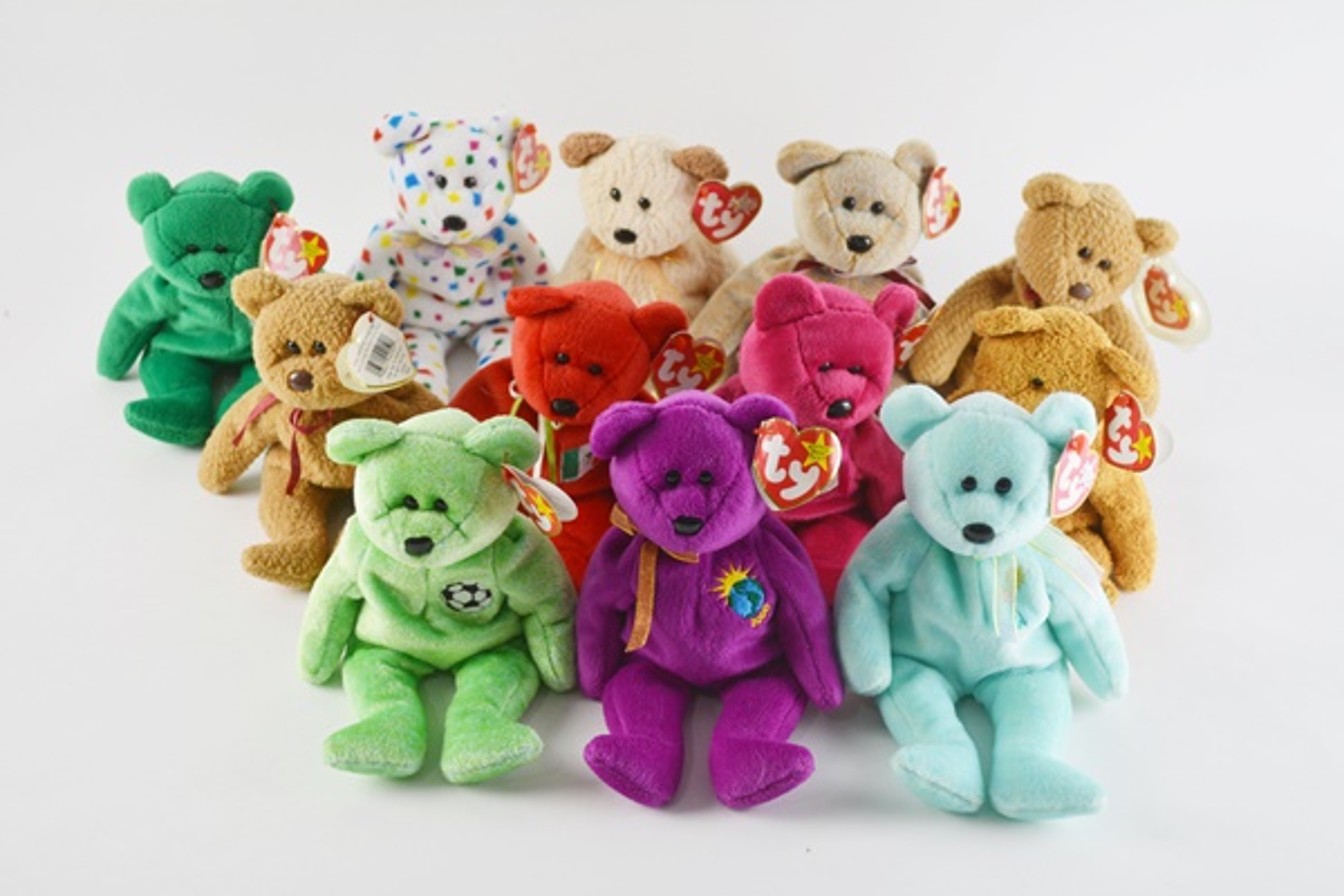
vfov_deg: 23.8
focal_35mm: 57
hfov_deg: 35.1
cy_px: 448
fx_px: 2128
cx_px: 672
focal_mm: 38
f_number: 5.6
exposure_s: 1/125
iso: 360
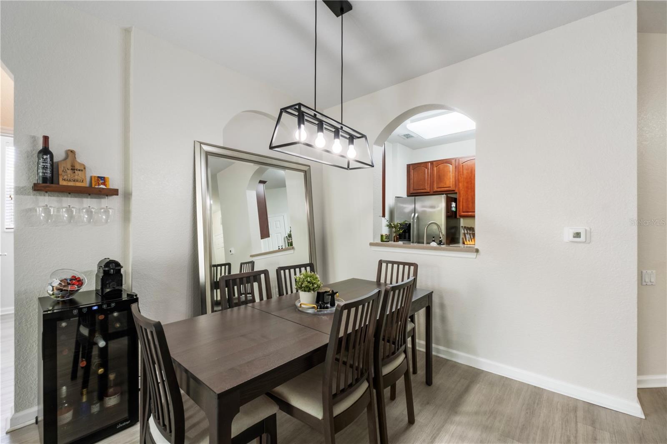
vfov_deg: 77.3
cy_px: 222
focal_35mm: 15
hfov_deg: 100.4
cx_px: 334
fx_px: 278
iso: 320
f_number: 11
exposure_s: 1/25
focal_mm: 10
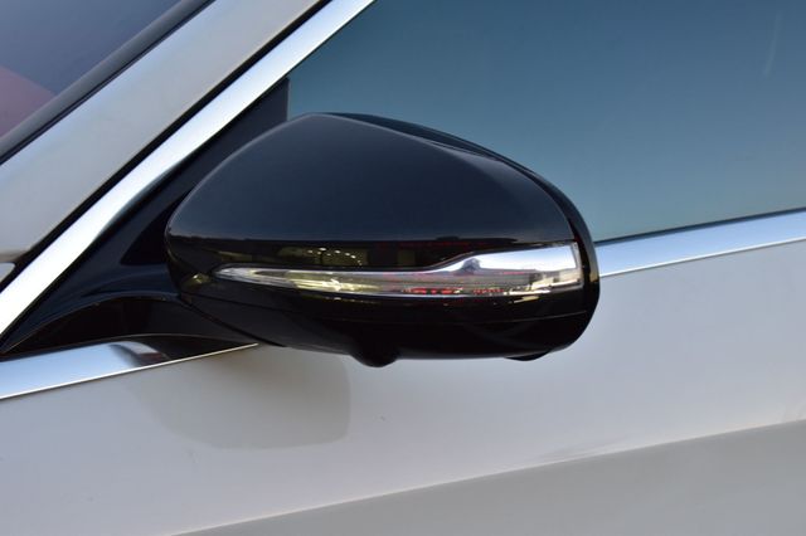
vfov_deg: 16.5
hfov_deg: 24.6
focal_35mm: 82
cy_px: 268
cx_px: 403
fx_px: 1846
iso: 450
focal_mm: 55
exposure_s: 1/15
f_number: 6.3
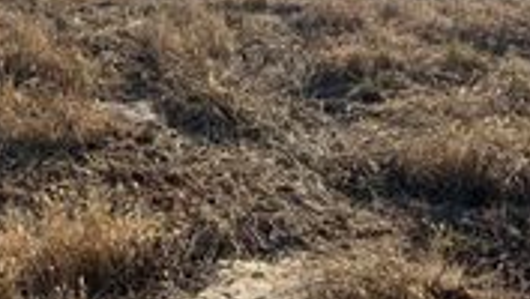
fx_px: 1252
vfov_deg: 13.3
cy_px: -58
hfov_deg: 22.6
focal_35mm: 89
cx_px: -51
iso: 20
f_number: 1.8
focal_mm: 3
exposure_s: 1/2227
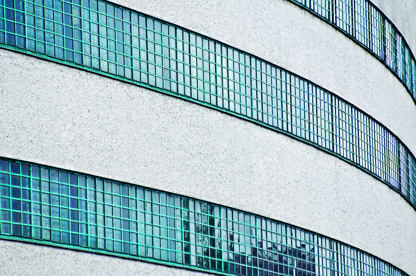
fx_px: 5193
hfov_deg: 4.6
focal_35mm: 450
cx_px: 208
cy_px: 138
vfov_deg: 3.0
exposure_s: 1/400
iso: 200
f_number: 7.1
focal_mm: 300
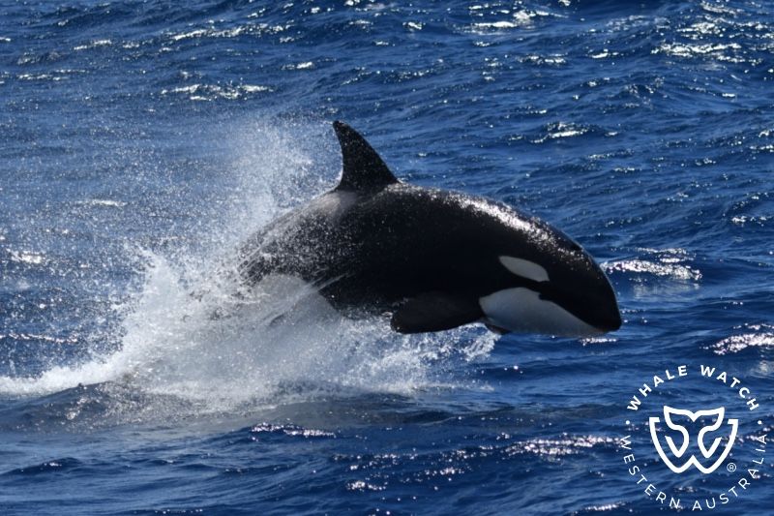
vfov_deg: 5.3
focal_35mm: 260
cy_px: 258
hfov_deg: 7.9
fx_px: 5588
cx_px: 387
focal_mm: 260
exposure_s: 1/8000
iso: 640
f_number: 5.6
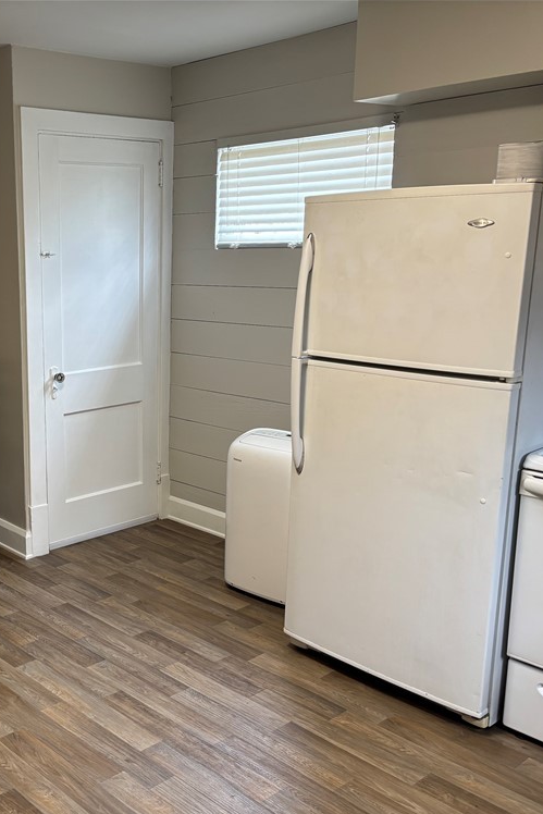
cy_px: 417
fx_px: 837
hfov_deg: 34.3
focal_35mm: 37
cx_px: 71
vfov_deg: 51.9
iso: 125
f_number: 1.6
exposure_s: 1/60
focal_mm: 5.96
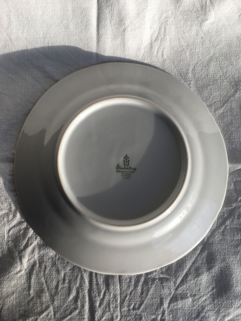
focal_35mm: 29
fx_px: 269
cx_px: 120
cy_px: 160
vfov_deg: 61.7
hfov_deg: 48.2
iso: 25
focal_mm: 4.15
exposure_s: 1/439
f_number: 2.2
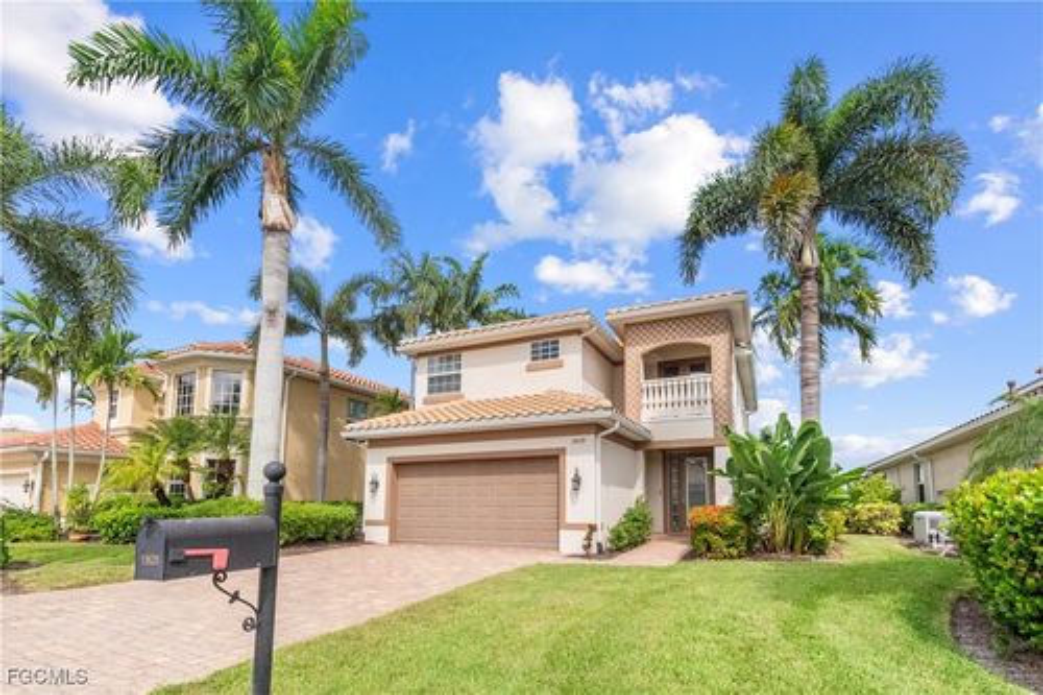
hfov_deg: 100.4
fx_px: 434
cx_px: 522
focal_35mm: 15
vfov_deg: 77.3
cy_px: 348
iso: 1250
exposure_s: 1/640
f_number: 13
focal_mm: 10
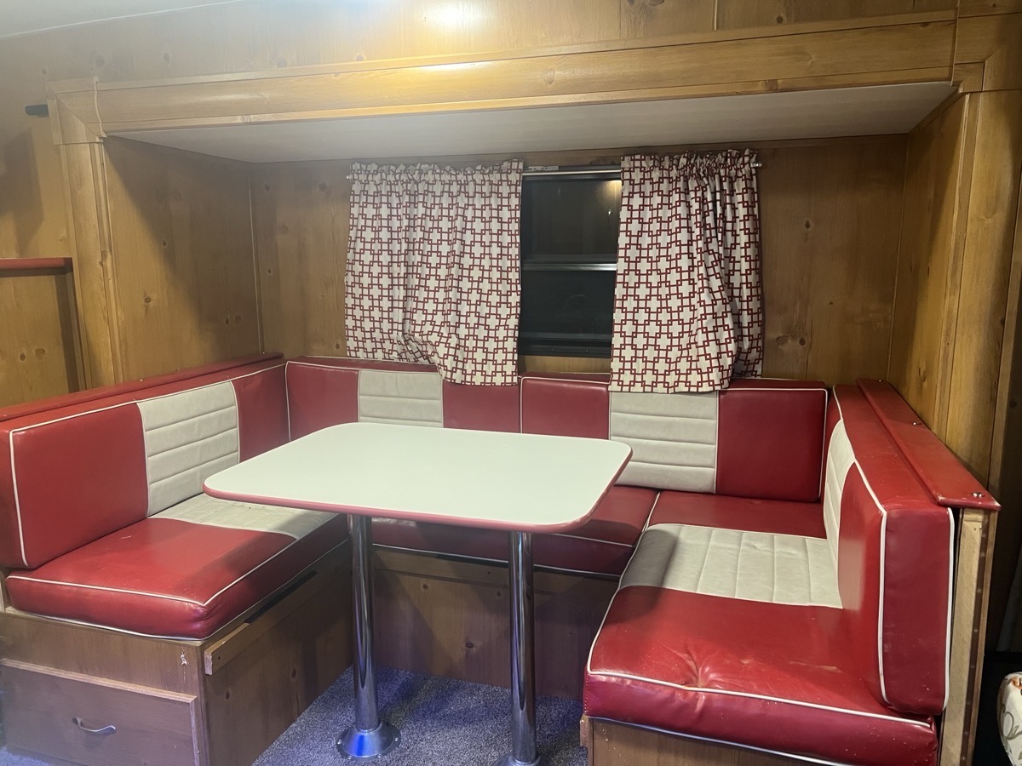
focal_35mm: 26
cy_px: 383
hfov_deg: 67.3
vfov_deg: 53.1
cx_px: 511
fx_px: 768
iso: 400
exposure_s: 1/60
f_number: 1.5
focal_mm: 5.7
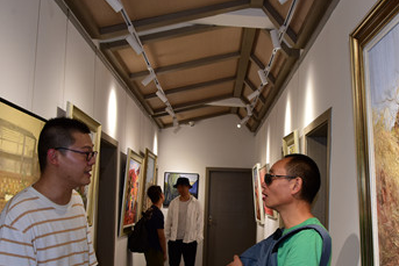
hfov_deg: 45.9
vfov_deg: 31.6
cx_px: 256
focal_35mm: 42
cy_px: 182
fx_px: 466
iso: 800
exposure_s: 1/80
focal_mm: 24
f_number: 8
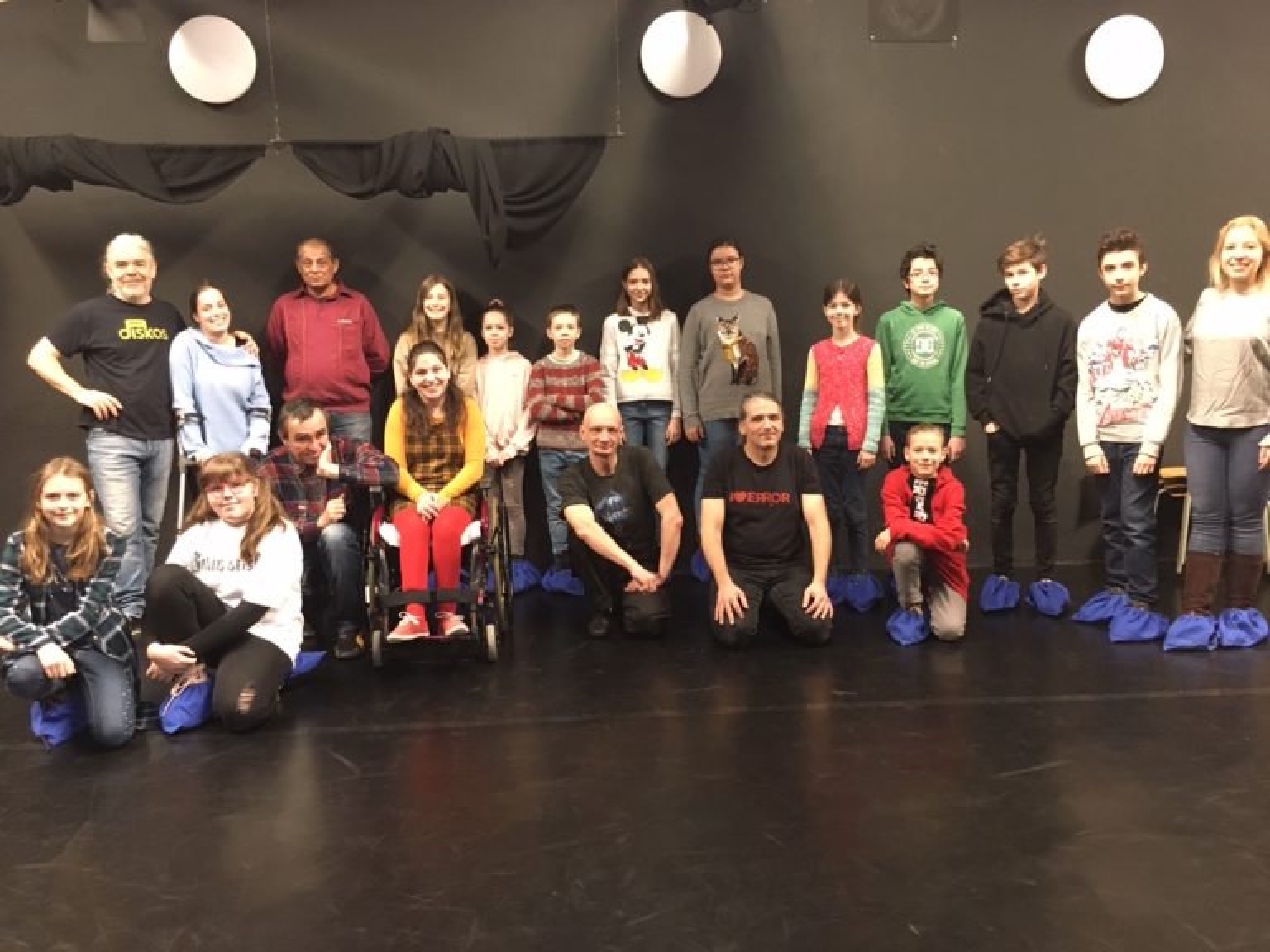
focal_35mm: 29
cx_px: 635
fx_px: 1064
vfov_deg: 48.2
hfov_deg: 61.7
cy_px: 476
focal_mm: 4.15
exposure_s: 1/17
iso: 400
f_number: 2.2
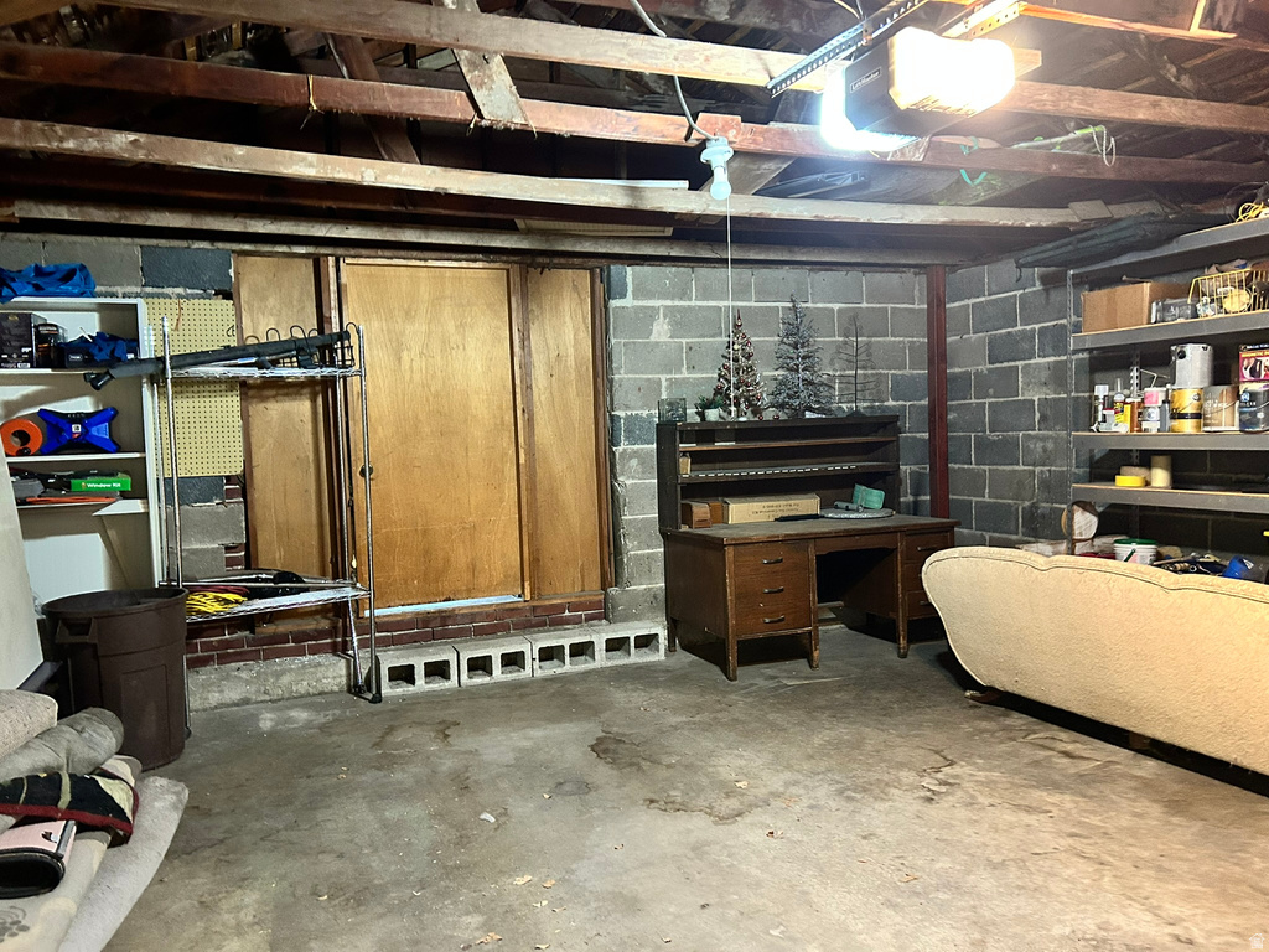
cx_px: 634
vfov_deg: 53.1
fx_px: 953
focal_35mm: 26
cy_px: 476
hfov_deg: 67.3
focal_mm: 5.7
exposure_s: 1/30
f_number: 1.5
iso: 500
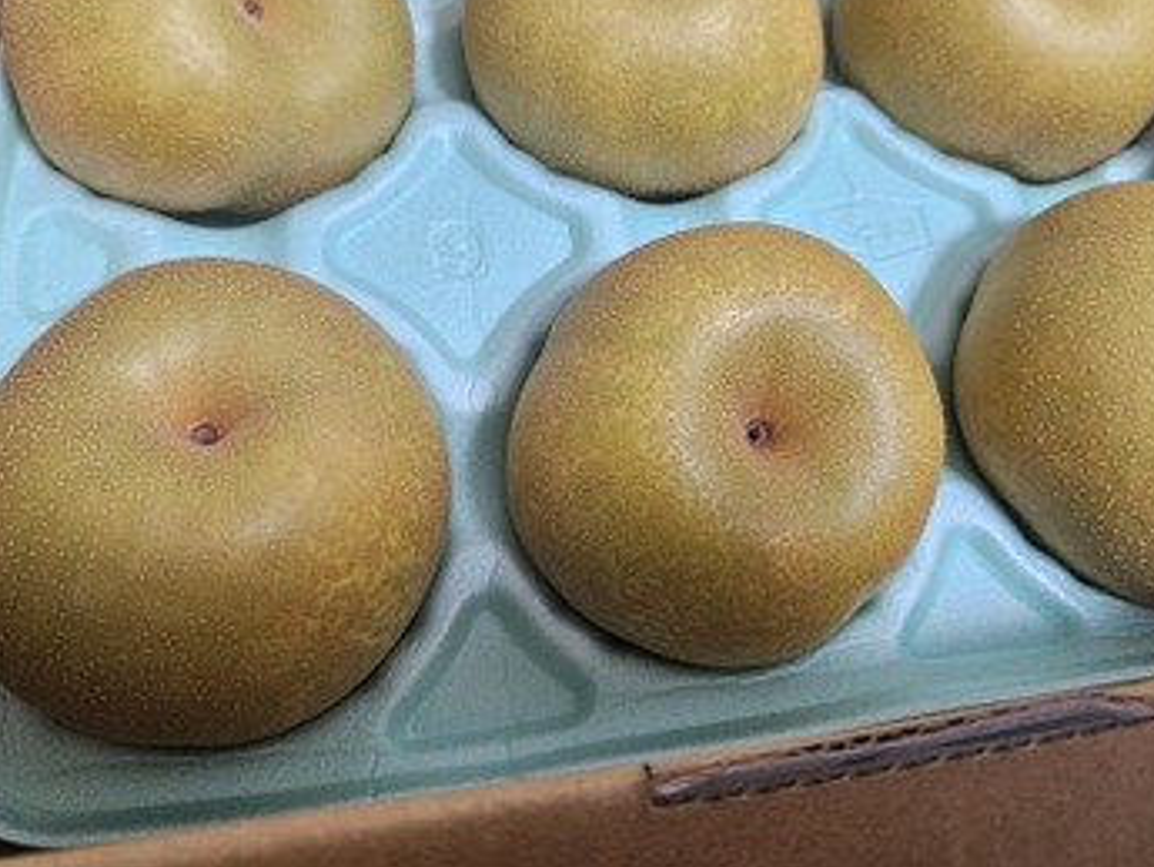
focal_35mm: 32
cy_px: 268
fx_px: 1067
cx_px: 639
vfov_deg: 43.4
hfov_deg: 56.7
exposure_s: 1/100
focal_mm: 5.4
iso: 500
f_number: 1.8
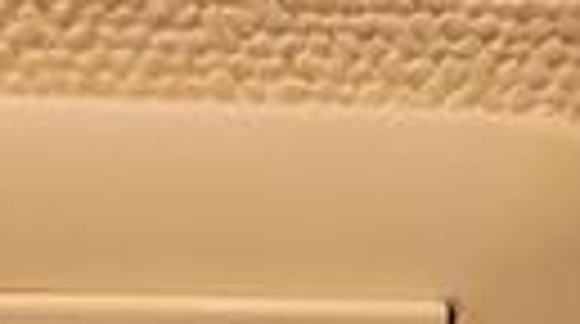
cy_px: 940
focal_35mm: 125
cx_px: 121
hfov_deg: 17.1
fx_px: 1919
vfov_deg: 8.3
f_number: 5.6
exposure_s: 1/30
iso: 800
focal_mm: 16
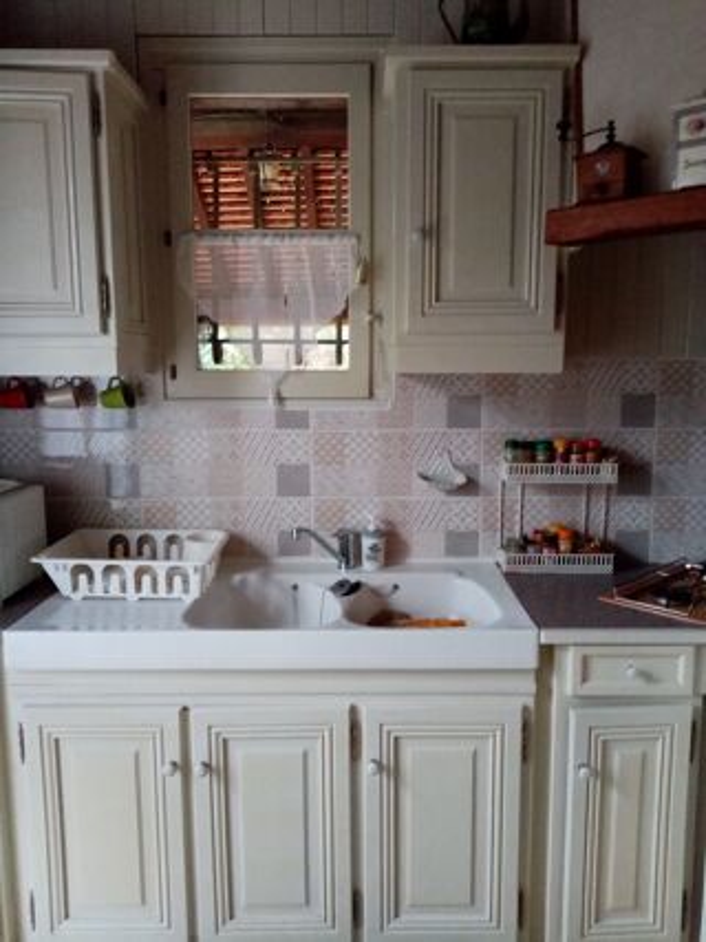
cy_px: 471
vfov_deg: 67.3
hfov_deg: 53.0
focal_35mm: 26
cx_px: 353
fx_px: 707
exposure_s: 1/25
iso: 728
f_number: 1.8
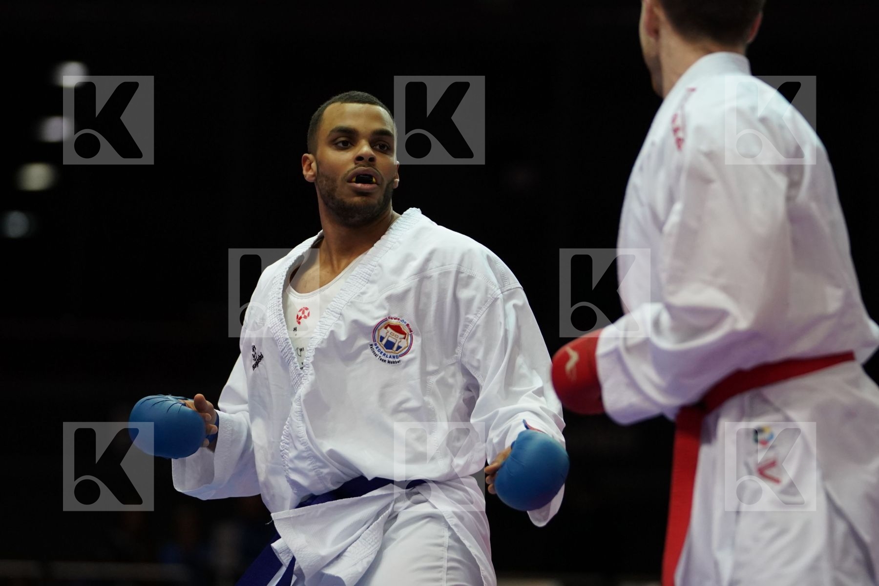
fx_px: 5493
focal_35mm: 225
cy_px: 293
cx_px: 440
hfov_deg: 9.1
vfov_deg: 6.1
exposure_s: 1/1000
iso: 2500
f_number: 2.8
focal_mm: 150
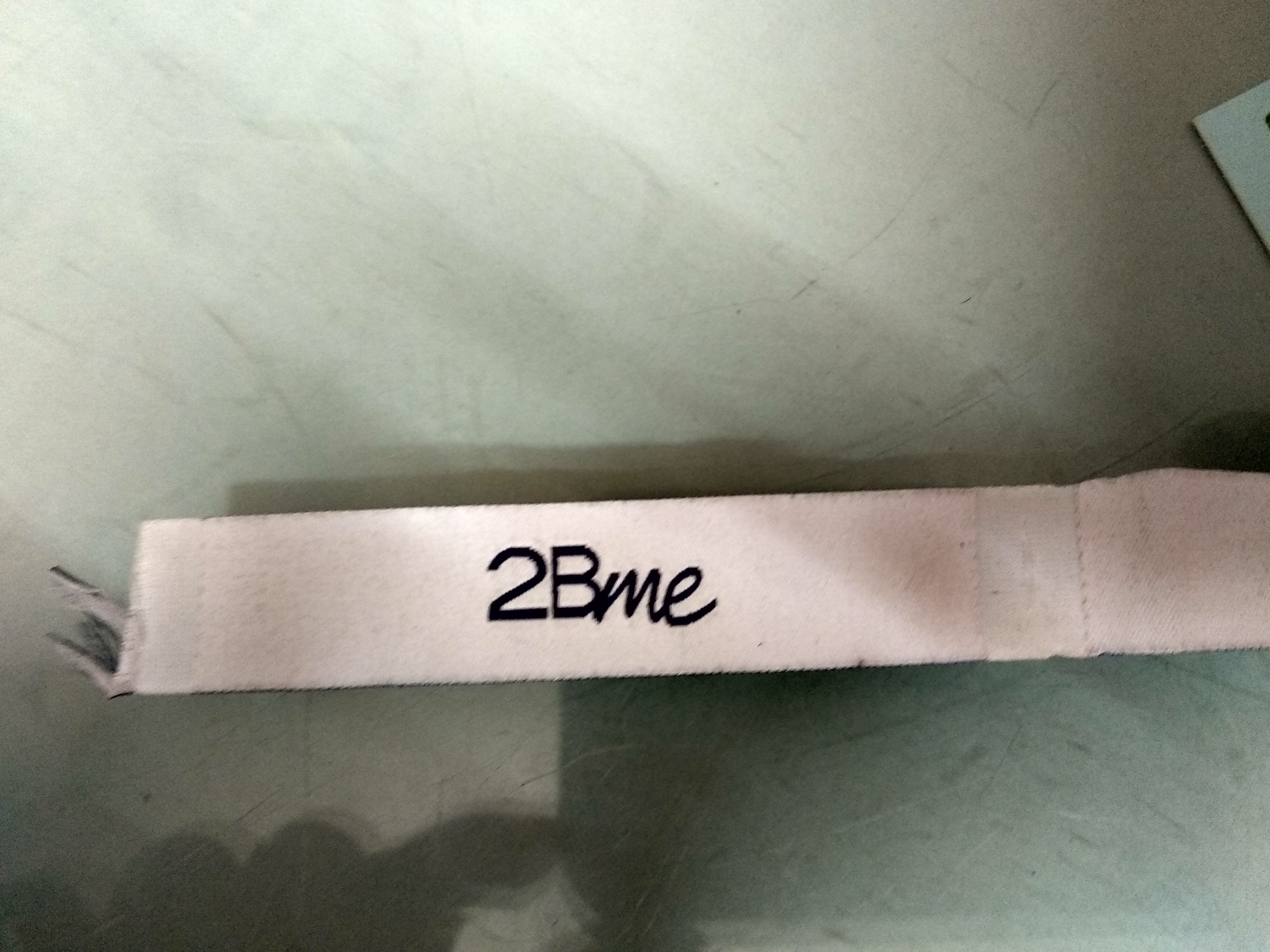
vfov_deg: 53.1
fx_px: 954
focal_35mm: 26
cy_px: 476
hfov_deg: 67.3
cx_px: 635
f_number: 2.2
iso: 1600
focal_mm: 3.81
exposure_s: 1/13
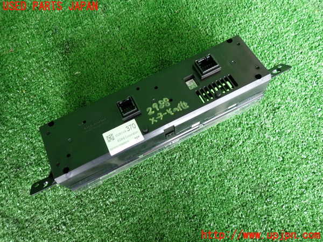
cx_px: 162
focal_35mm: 25
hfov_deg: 69.4
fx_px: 233
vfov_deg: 54.9
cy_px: 121
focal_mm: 4.5
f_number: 2
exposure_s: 1/50
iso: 200
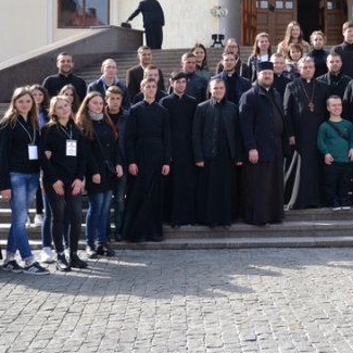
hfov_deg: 24.0
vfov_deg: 24.7
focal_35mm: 69
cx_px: 343
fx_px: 796
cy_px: 82
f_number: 5
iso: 400
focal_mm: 22
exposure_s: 1/1250
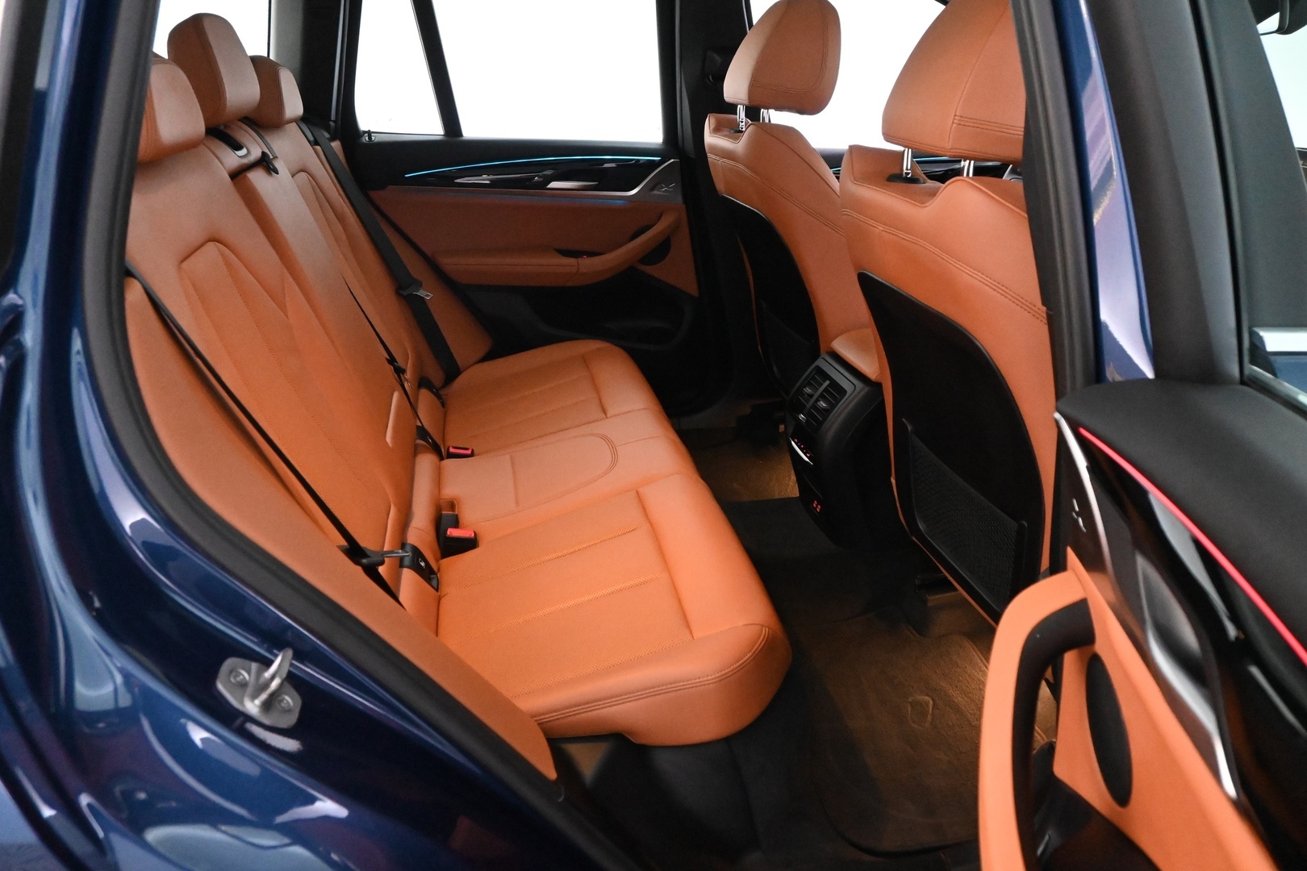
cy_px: 436
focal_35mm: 27
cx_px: 654
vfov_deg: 47.9
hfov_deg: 67.4
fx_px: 980
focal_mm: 18
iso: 8000
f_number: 6.3
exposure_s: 1/30
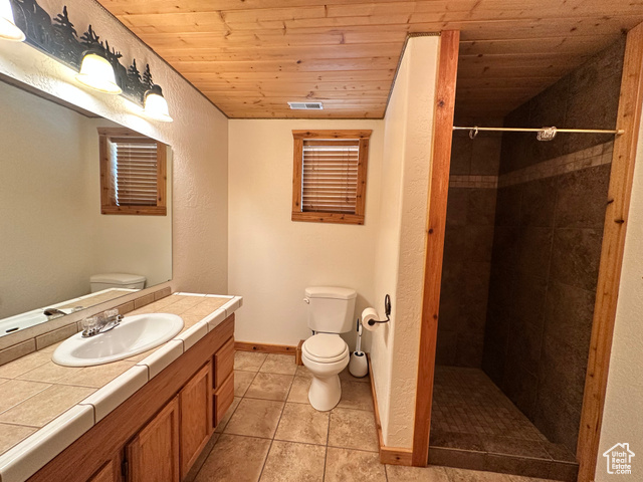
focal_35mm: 14
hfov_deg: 102.1
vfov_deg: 85.7
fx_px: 260
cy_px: 241
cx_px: 322
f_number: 2.2
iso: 250
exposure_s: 1/120
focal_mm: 2.22
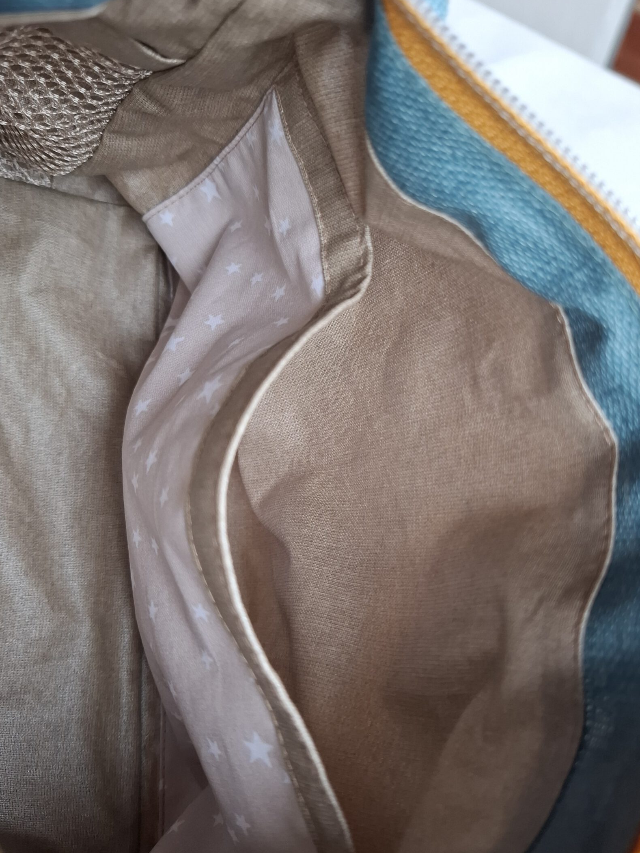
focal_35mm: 28
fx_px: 690
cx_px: 363
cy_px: 438
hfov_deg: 49.6
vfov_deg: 63.4
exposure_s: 1/50
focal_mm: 5.54
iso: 320
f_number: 1.8
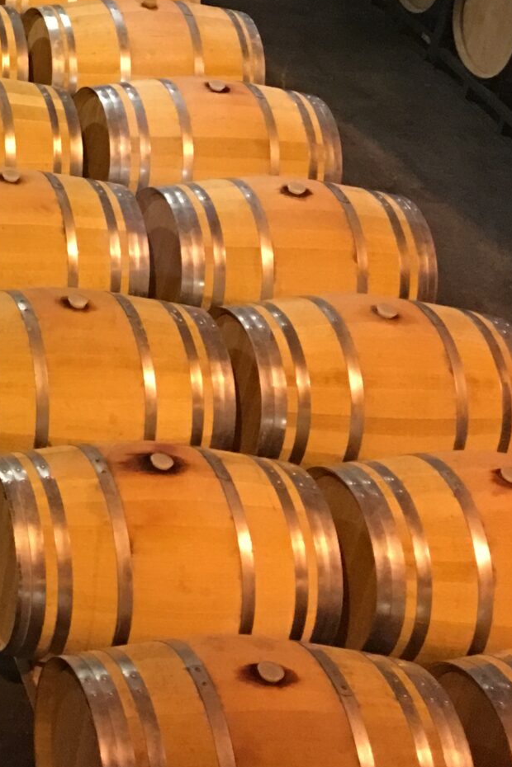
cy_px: 14
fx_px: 1771
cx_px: -540
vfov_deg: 23.5
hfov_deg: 13.8
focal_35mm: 83
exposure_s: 1/8
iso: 125
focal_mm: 4.15
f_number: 2.2
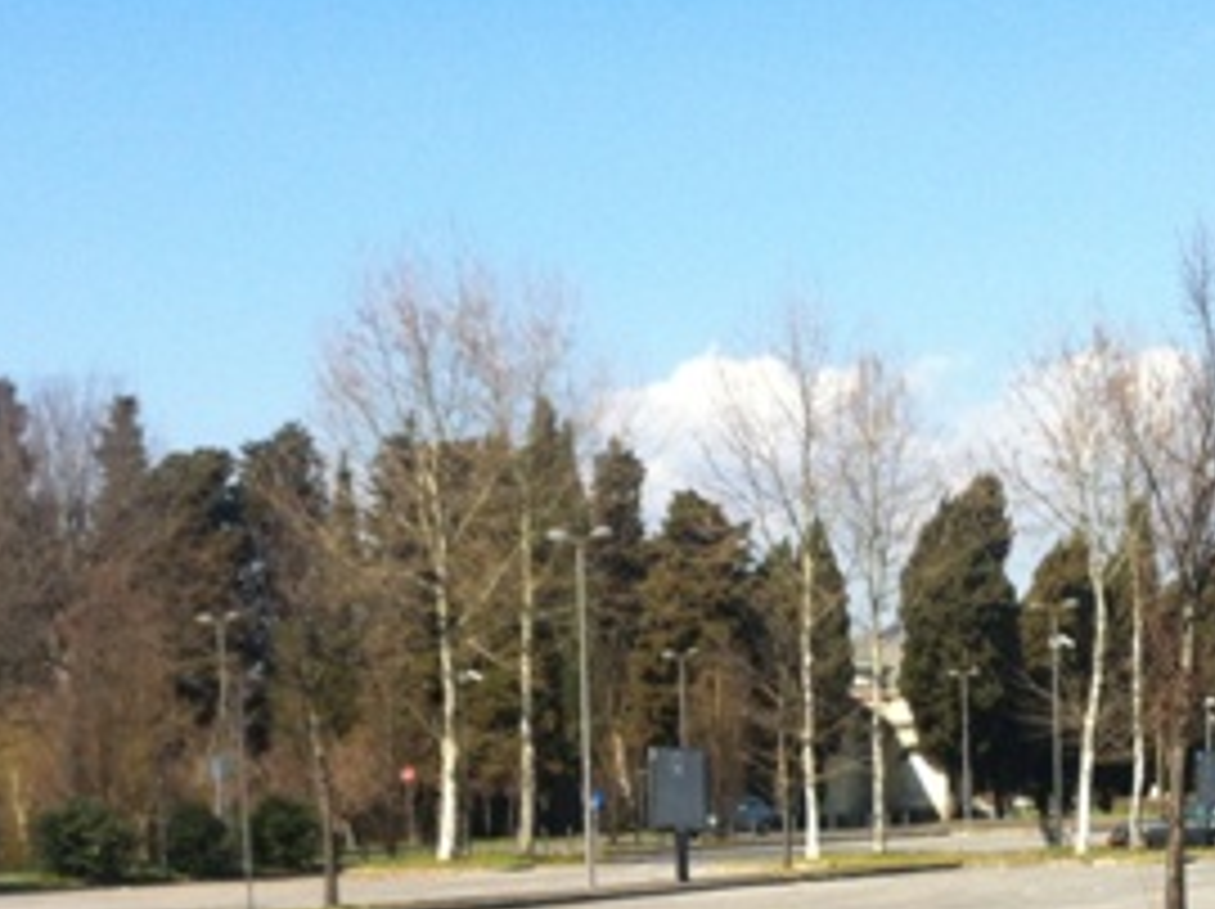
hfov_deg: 23.6
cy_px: 1030
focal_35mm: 83
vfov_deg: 17.1
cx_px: 621
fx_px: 2911
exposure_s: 1/1040
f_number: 2.8
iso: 80
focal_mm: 3.85
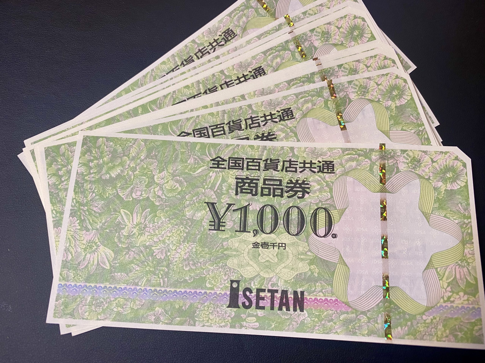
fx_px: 364
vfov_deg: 53.1
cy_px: 182
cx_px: 242
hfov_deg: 67.3
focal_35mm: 26
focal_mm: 4.25
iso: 80
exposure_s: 1/50
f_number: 1.8
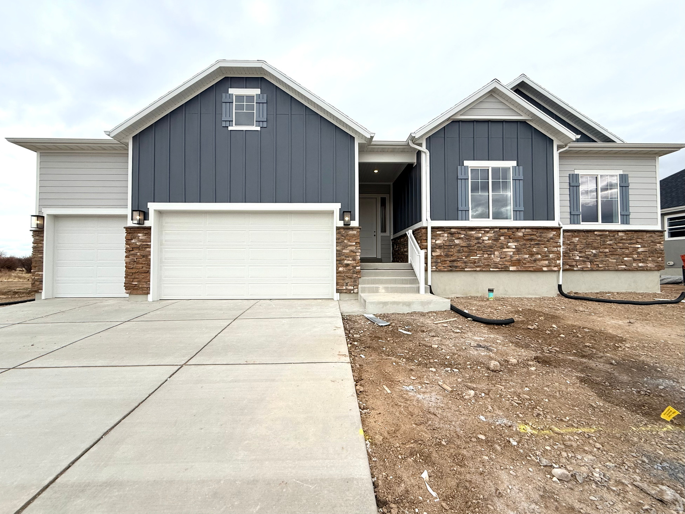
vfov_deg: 85.7
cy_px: 257
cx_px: 342
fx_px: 277
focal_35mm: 14
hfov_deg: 102.1
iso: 50
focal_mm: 2.22
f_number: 2.2
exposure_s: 1/590
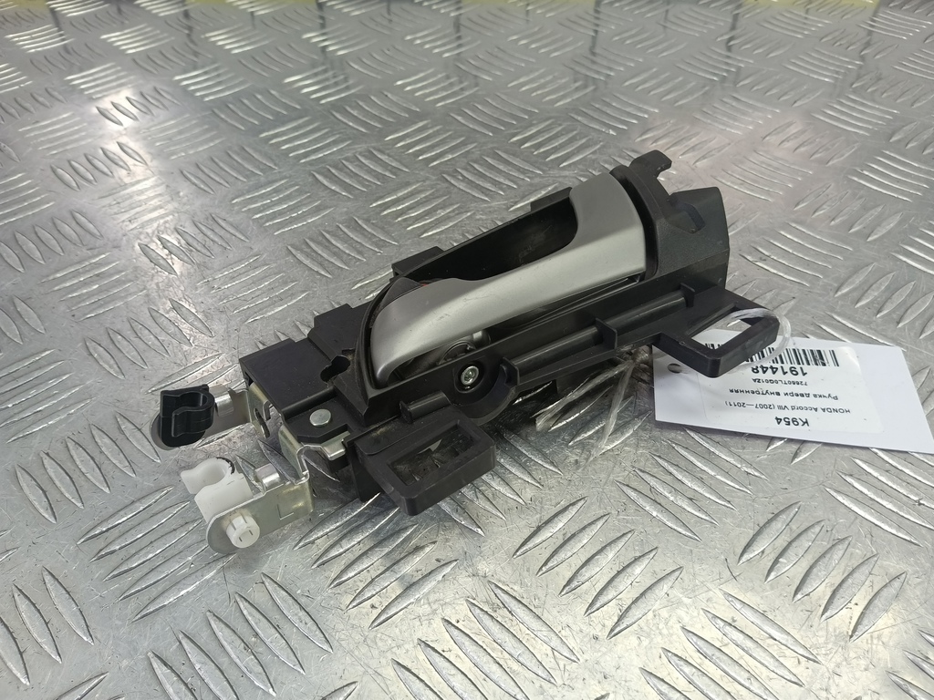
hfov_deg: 65.3
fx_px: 729
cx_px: 467
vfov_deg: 51.4
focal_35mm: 27
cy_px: 350
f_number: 1.6
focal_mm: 4.11
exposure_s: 1/50
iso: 121
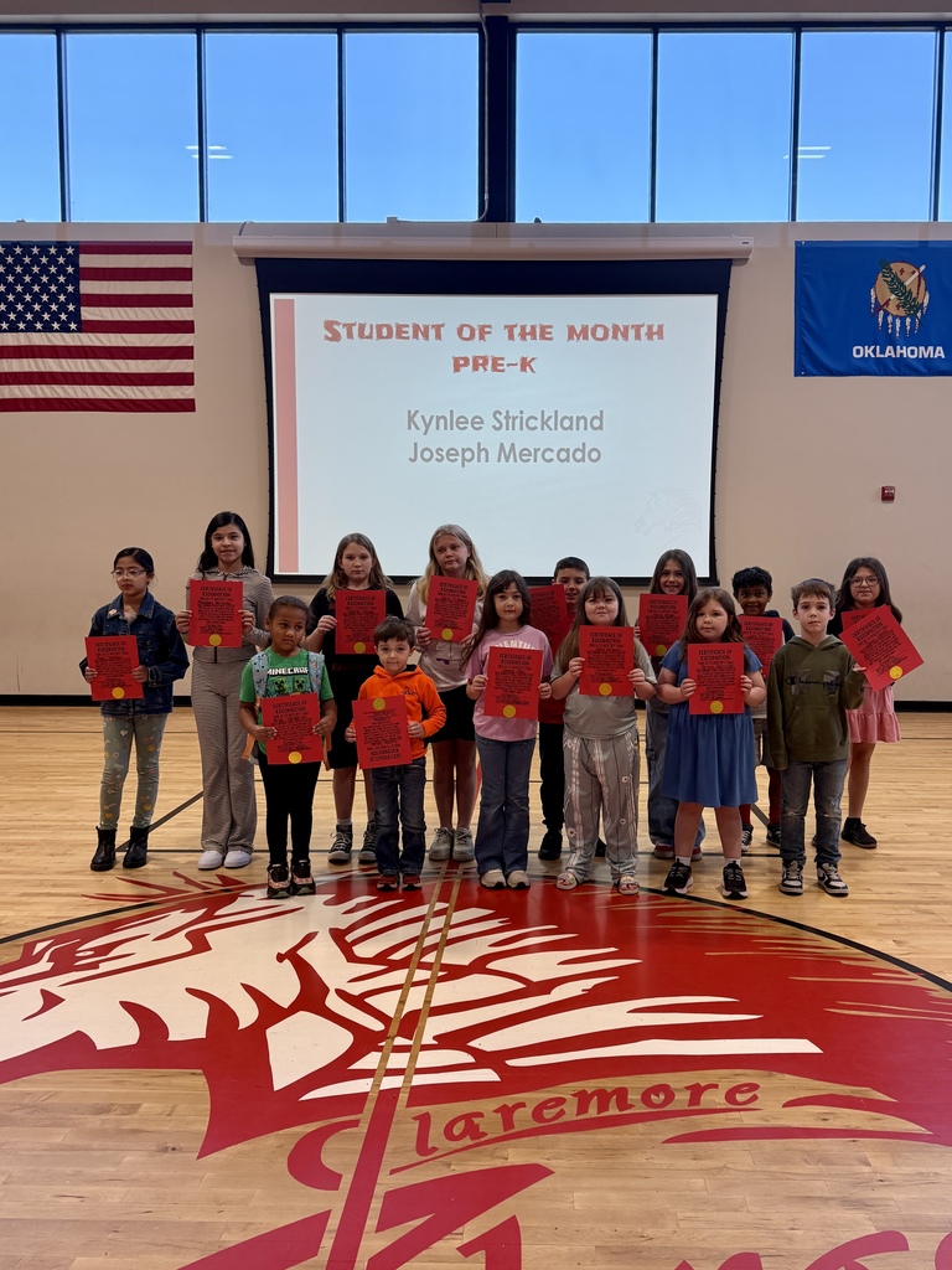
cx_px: 476
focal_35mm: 24
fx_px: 880
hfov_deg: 56.8
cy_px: 635
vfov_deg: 71.6
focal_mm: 6.76
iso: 160
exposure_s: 1/231
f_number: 1.78
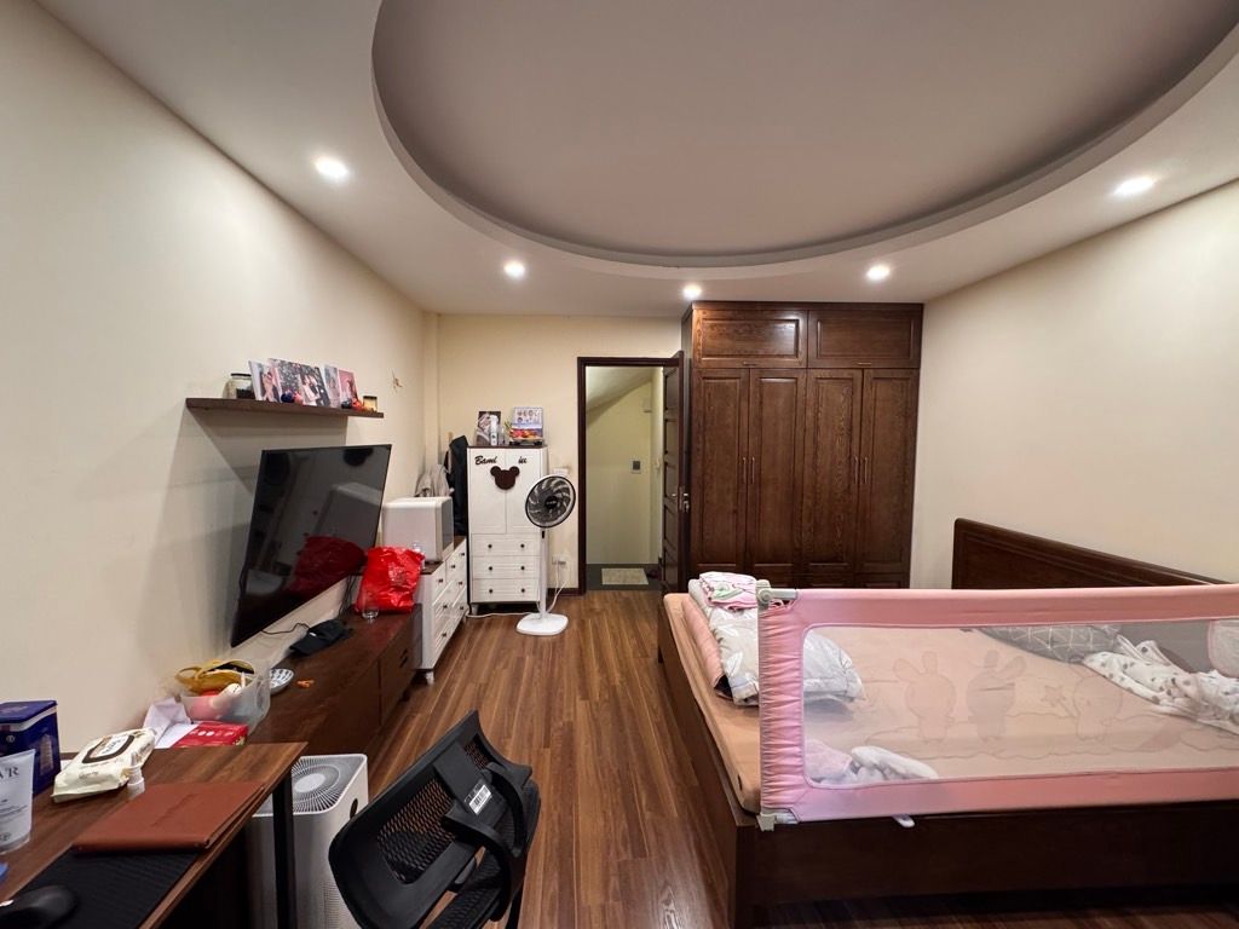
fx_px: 501
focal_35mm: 14
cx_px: 620
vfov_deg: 85.7
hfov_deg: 102.1
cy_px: 464
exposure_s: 1/50
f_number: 2.2
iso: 320
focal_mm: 2.22
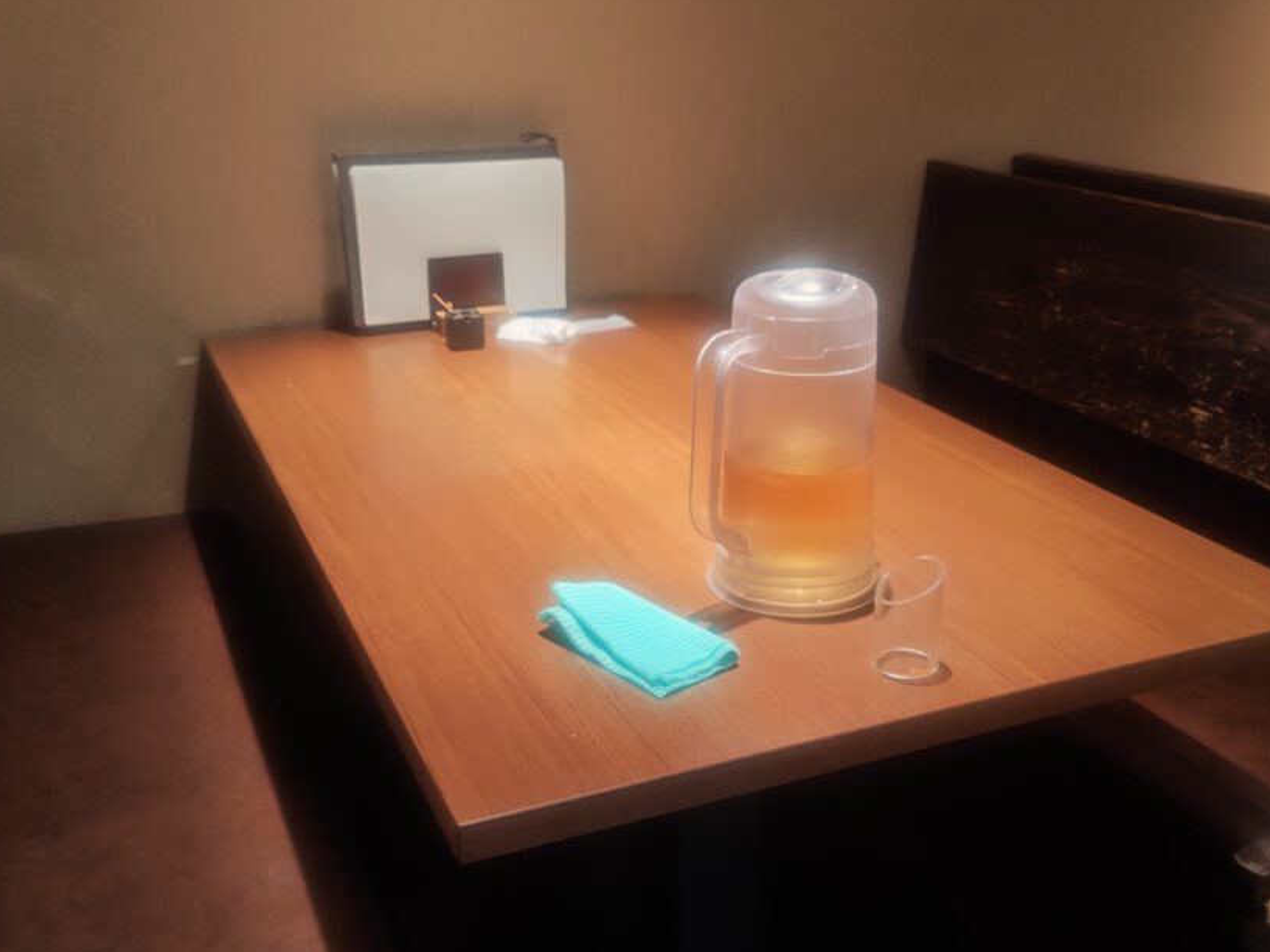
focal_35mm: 36
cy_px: 587
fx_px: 1320
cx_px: 703
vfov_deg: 39.4
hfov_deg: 51.3
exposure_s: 1/100
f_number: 1.9
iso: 770
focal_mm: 5.56
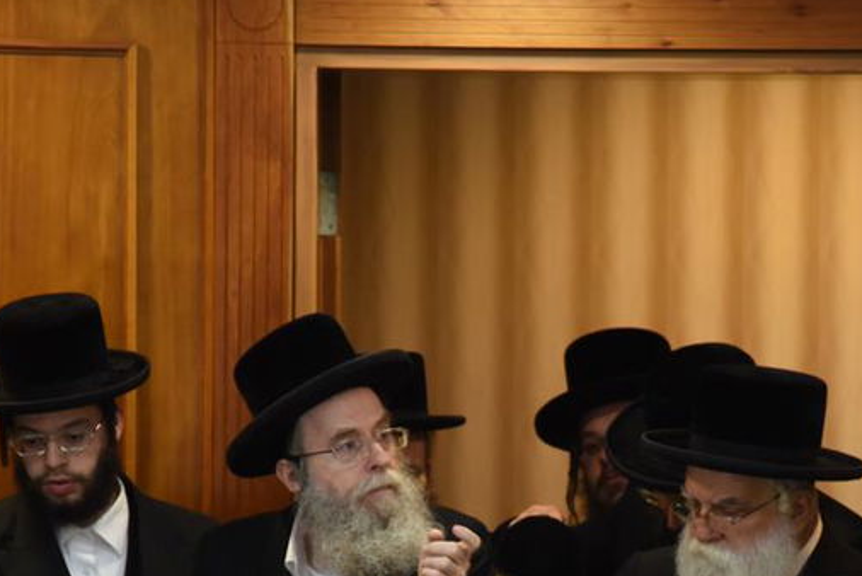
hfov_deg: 6.2
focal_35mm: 332
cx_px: 542
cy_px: 682
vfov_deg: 4.1
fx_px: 7954
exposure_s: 1/100
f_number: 4
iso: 1250
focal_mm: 120
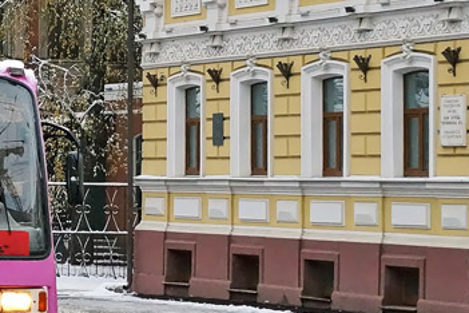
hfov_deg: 12.9
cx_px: -128
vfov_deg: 8.9
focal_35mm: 154
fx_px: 2006
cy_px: 21
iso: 800
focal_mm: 30
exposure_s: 1/320
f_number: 4.5
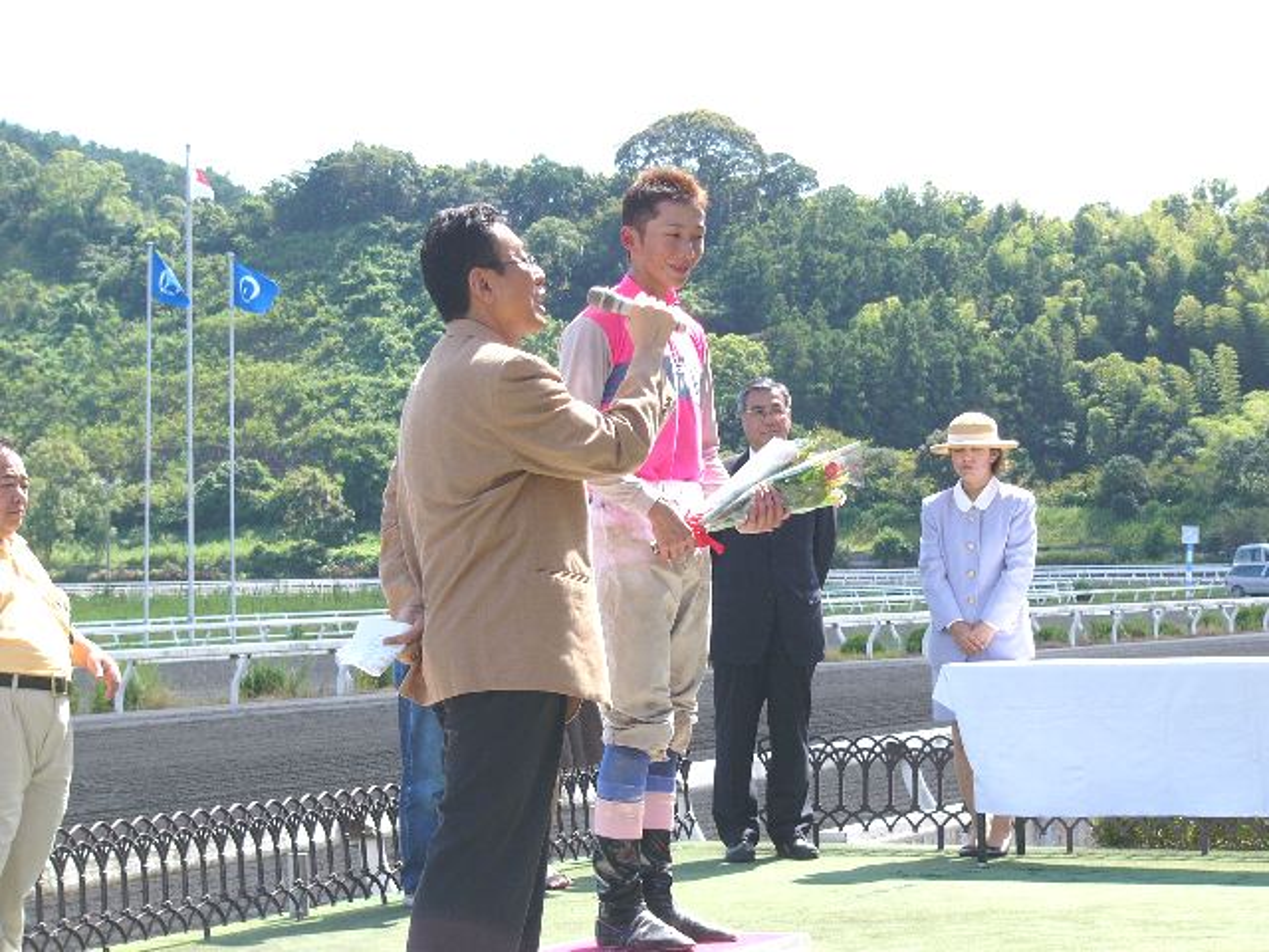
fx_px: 3593
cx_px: 634
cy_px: 476
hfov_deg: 20.0
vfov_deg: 15.1
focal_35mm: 98
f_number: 4
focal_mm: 16.2
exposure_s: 1/250
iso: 50
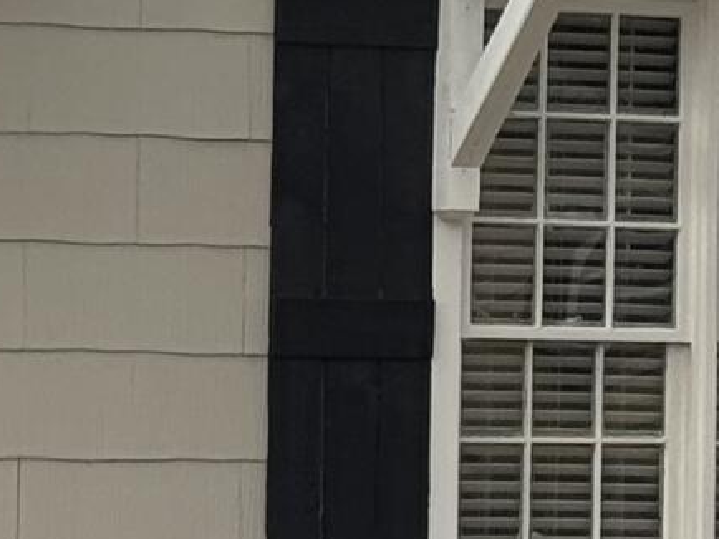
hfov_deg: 6.0
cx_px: 129
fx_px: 6892
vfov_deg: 4.5
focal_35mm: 332
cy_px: -78
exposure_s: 1/2959
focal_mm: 6.76
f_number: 1.78
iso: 64
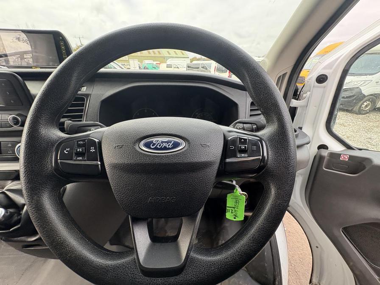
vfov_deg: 85.7
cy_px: 142
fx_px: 154
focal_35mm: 14
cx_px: 190
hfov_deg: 102.1
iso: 200
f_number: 2.2
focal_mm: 2.22
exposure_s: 1/99
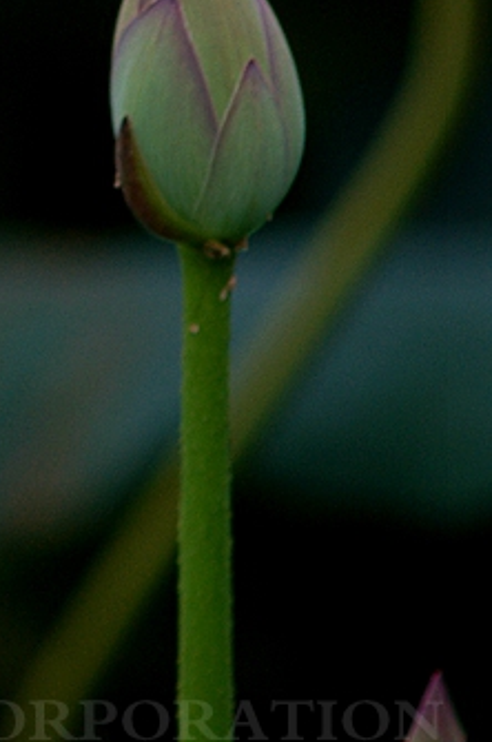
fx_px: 12872
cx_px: -166
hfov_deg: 2.2
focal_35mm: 625
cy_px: -195
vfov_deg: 3.3
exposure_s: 1/400
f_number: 4
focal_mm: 155
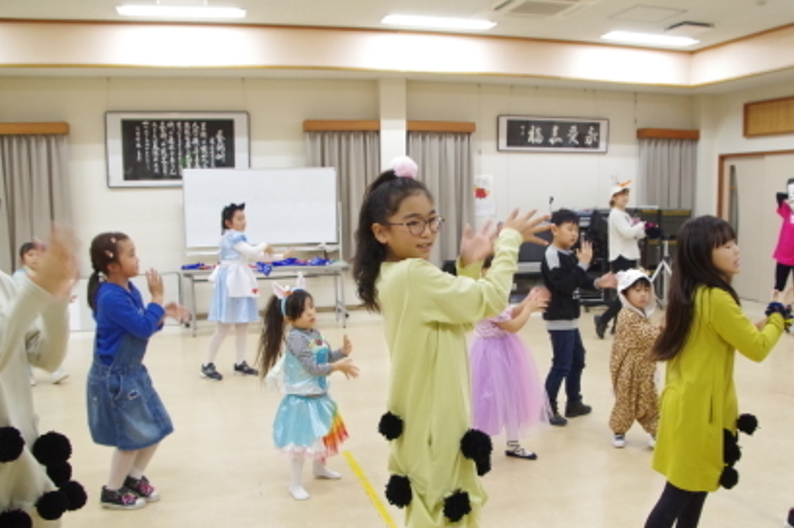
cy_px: 296
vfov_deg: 39.8
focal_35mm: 33
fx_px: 727
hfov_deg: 57.1
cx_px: 445
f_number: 6.3
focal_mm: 18
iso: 3200
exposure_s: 1/125
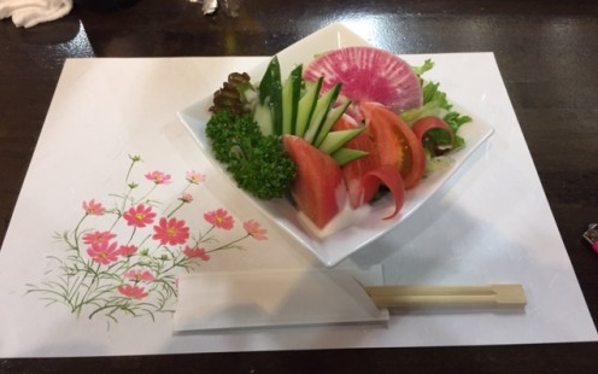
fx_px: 505
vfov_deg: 40.5
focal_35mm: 31
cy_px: 165
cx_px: 300
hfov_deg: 61.2
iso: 80
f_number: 2.2
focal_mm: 4.15
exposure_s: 1/30
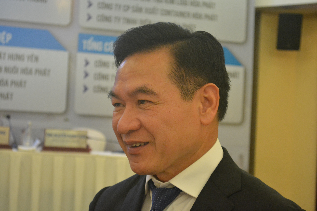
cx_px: 158
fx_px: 726
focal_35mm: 82
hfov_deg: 24.6
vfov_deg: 16.6
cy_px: 106
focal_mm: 55
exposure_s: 1/80
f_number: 5.6
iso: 3200
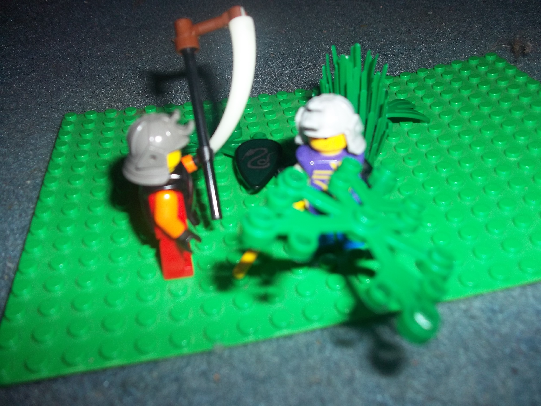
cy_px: 203
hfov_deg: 56.8
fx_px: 500
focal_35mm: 32
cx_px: 270
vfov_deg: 44.2
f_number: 2.9
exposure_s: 1/60
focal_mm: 5.7
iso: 80
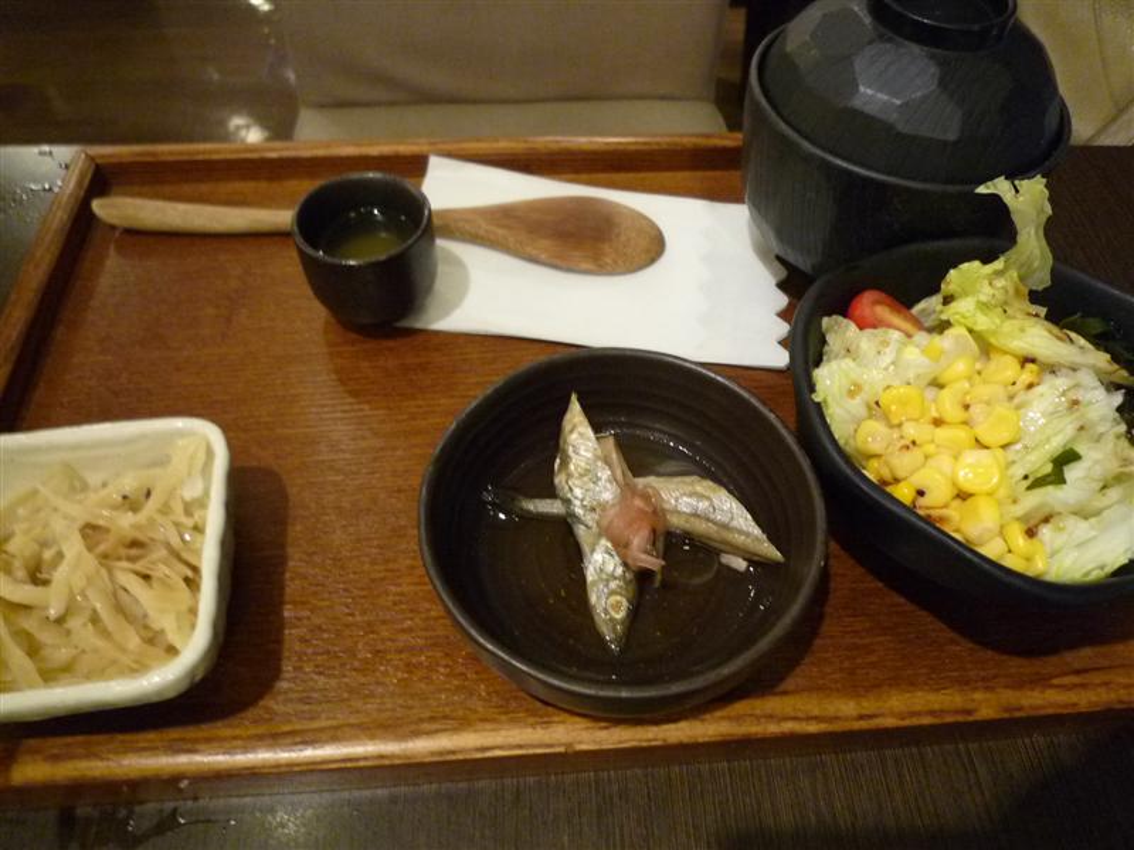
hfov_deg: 69.4
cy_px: 425
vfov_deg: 54.9
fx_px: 819
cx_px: 567
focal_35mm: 25
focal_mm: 4.4
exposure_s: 1/13
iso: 400
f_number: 2.8
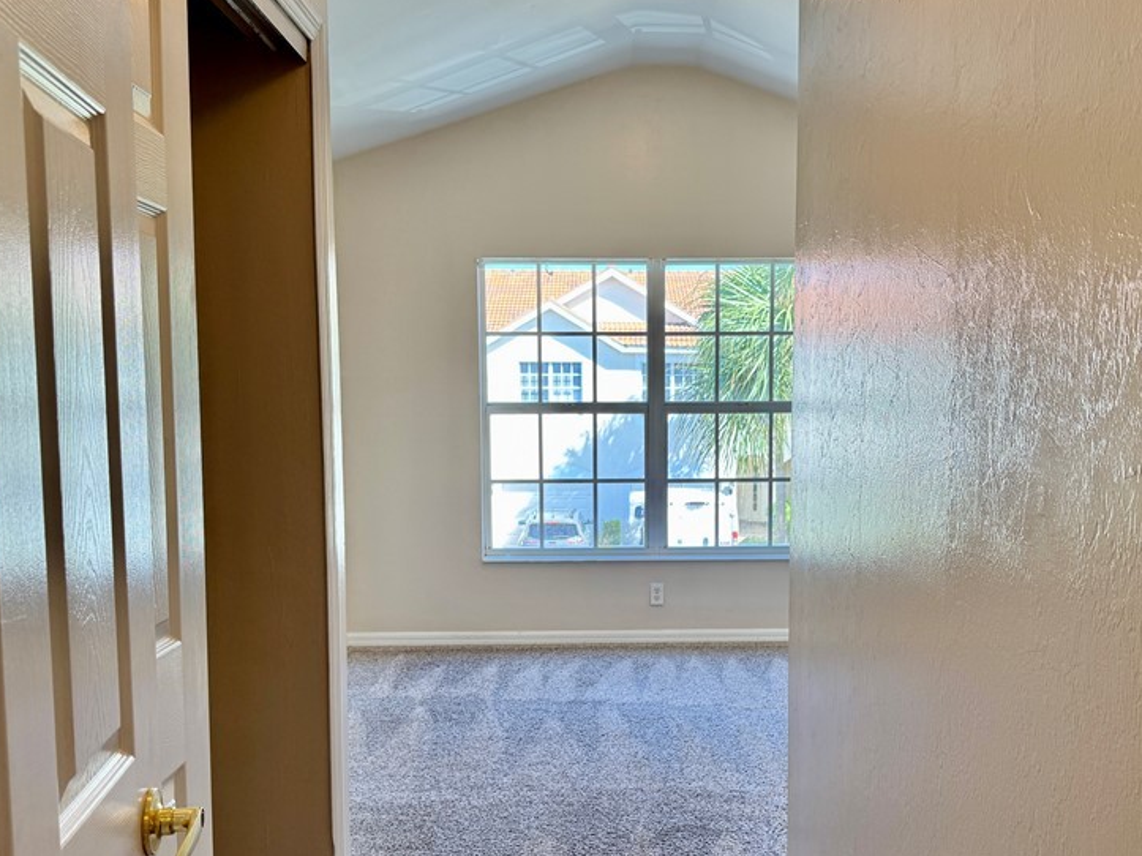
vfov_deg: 41.7
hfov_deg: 53.8
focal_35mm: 34
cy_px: 496
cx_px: 637
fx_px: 1121
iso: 64
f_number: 1.78
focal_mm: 6.76
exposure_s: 1/150
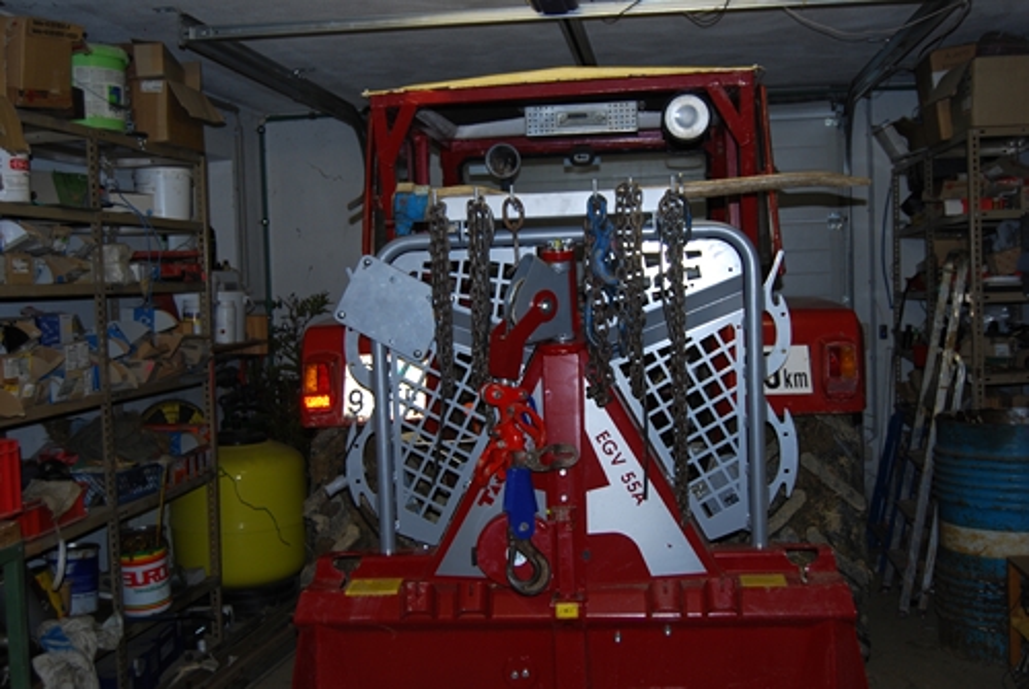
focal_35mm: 42
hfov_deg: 46.3
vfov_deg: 32.0
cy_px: 344
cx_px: 514
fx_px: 1202
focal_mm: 28
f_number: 4.2
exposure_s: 1/60
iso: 200
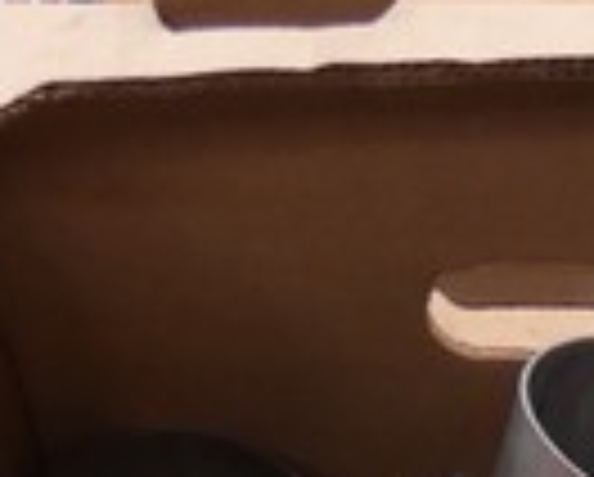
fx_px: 1884
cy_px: 1048
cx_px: 574
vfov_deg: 12.2
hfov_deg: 17.6
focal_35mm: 107
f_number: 2.8
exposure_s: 1/60
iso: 250
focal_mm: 3.6
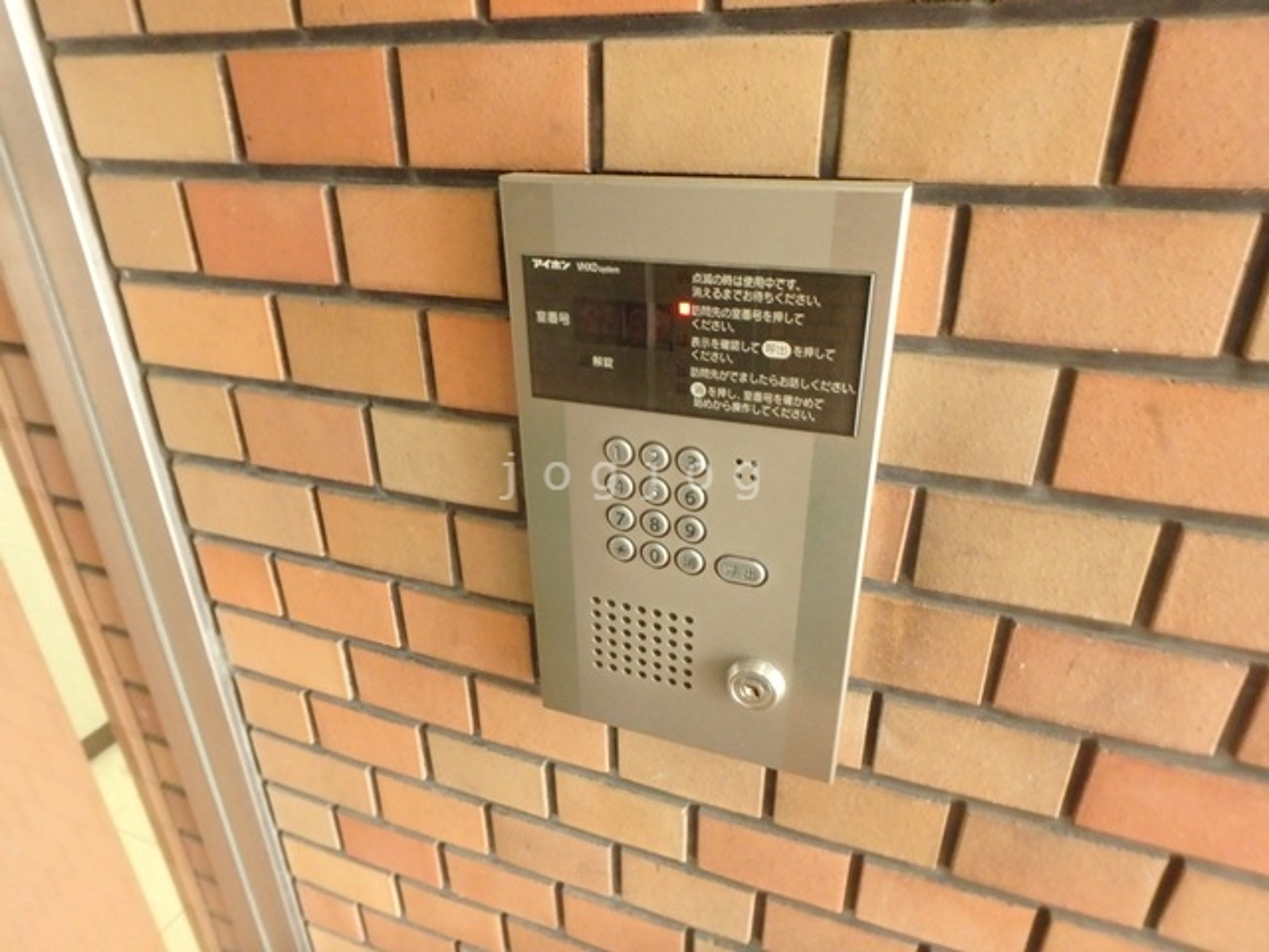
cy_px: 476
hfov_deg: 79.0
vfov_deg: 63.4
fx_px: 770
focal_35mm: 21
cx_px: 634
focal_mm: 3.7
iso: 800
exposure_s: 1/13
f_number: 3.5
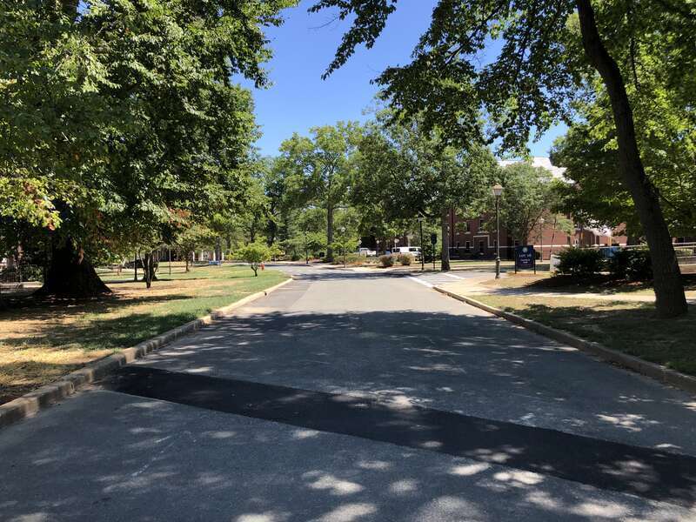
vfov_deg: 49.7
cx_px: 348
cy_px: 261
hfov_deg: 63.4
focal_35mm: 28
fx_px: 563
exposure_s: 1/774
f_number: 1.8
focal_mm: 4
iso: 20
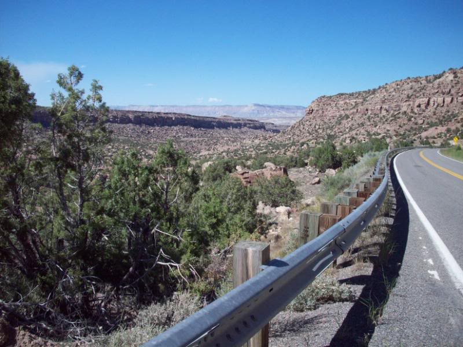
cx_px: 232
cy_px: 174
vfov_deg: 38.7
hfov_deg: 50.1
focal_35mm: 37
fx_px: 495
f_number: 5.6
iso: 80
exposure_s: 1/401
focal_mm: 6.2
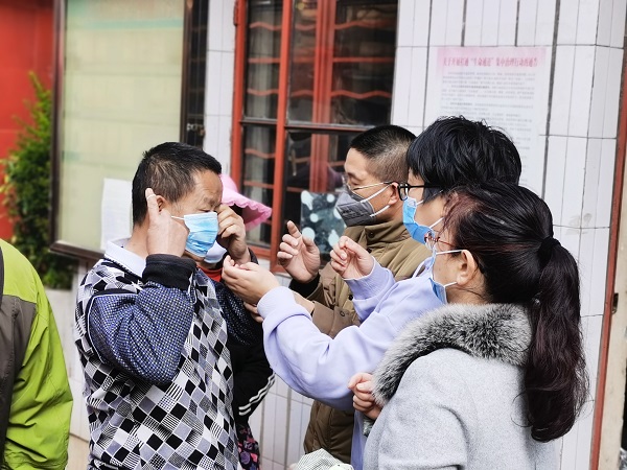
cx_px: 314
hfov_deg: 31.2
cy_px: 235
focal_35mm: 62
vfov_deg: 23.7
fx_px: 1123
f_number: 1.8
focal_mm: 5.58
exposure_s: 1/710
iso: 50
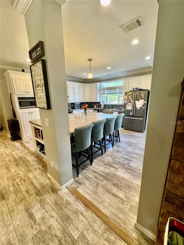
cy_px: 122
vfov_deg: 102.1
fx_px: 99
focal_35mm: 14
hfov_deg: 85.7
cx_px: 92
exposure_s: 1/120
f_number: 2.2
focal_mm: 2.22
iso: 200
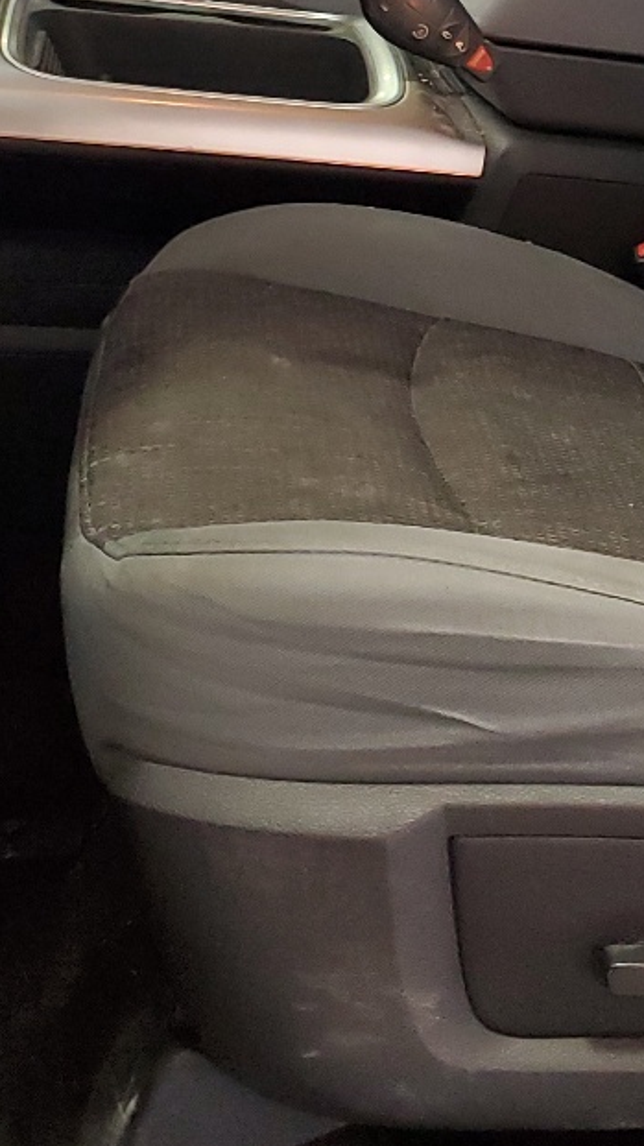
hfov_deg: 16.5
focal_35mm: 73
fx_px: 2218
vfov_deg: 27.7
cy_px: 66
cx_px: 424
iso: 391
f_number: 1.5
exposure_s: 1/60.2
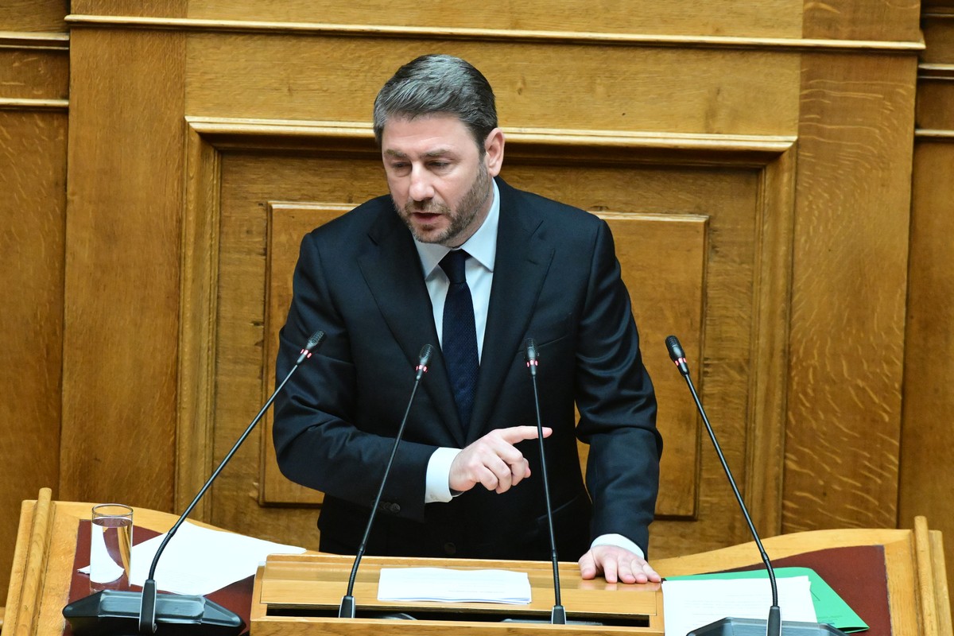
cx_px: 477
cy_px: 318
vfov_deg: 3.1
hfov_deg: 4.6
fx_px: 11924
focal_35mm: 450
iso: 8000
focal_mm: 300
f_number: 5.6
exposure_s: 1/640
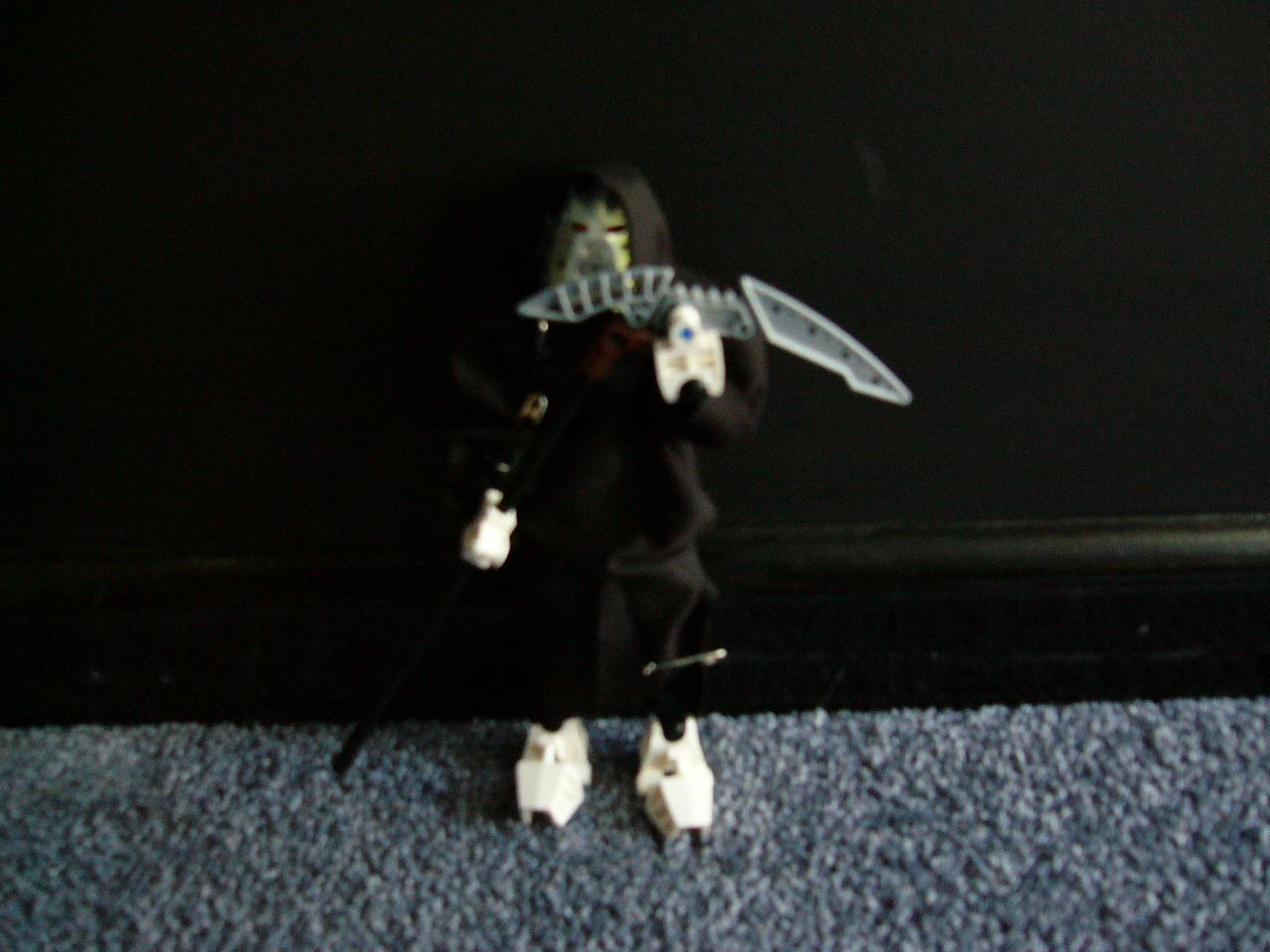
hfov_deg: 52.6
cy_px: 476
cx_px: 635
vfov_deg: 40.7
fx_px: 1284
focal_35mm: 35
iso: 200
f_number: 2.8
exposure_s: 1/8
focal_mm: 5.8
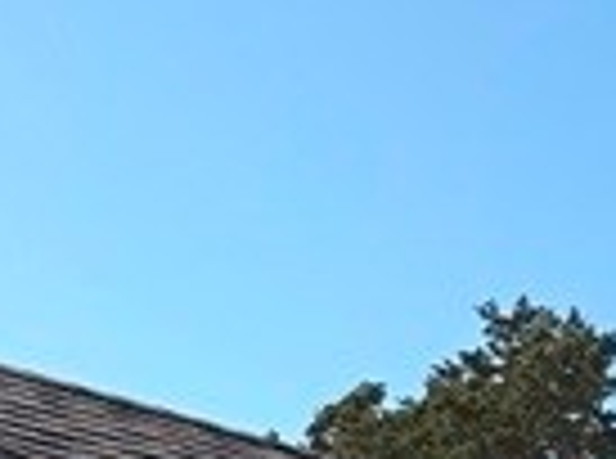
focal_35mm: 180
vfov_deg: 7.6
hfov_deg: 8.0
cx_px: 2275
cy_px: 1174
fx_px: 3195
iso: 80
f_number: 1.78
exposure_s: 1/3759
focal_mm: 6.76
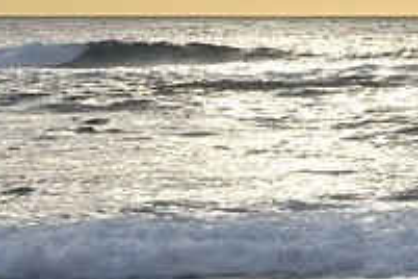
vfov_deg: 5.4
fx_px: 2961
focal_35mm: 255
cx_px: 1370
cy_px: -46
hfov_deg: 7.0
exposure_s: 1/320
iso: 200
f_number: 13
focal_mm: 32
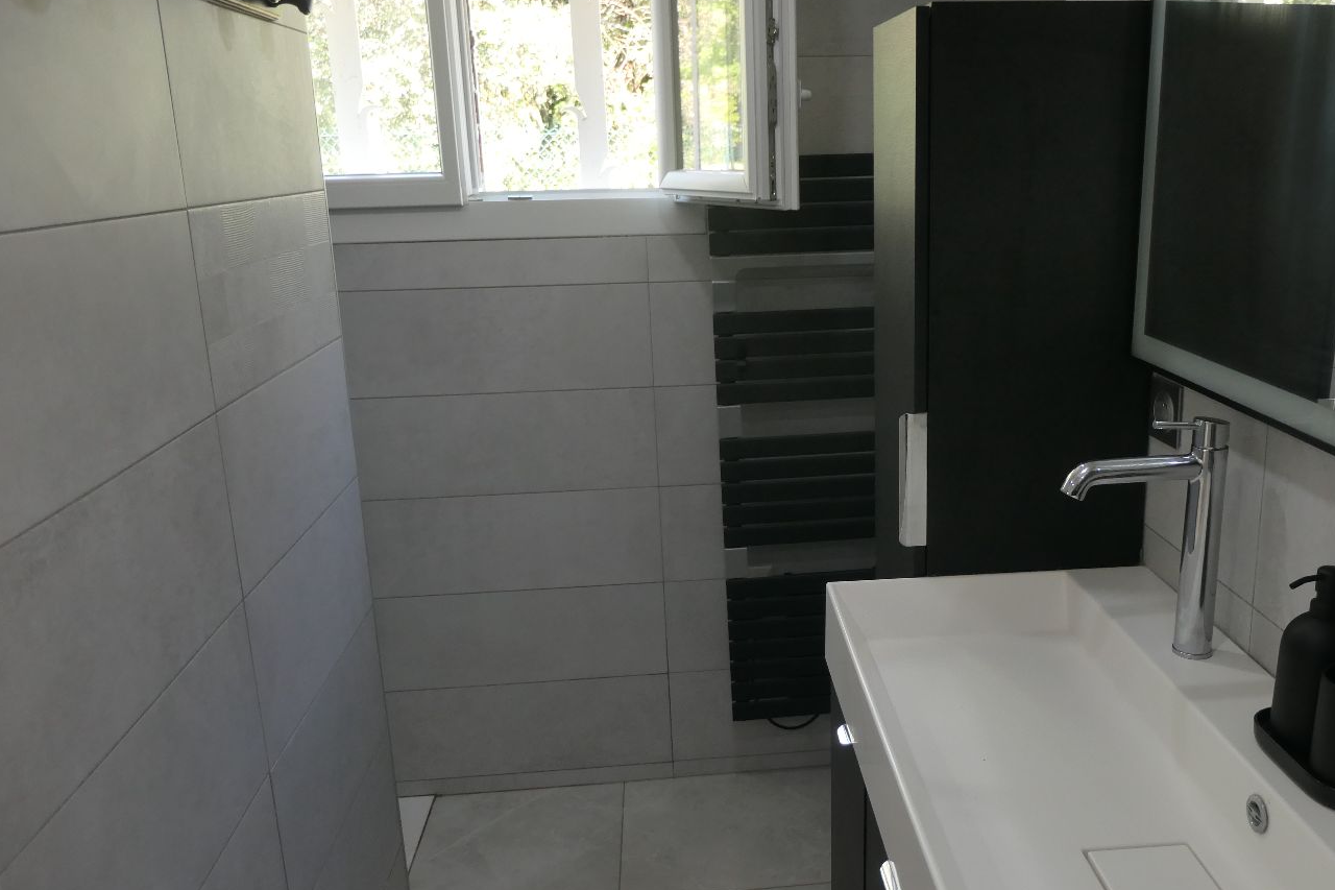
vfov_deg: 43.6
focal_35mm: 30
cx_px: 796
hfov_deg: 61.4
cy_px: 440
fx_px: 1112
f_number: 3.3
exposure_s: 1/60
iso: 320
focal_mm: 8.8
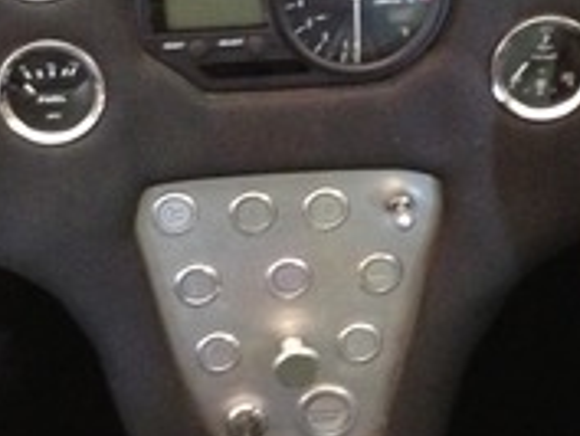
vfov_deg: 12.5
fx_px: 1995
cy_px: 272
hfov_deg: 16.5
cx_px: 242
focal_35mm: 119
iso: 500
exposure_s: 1/15
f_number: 2.4
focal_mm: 4.13
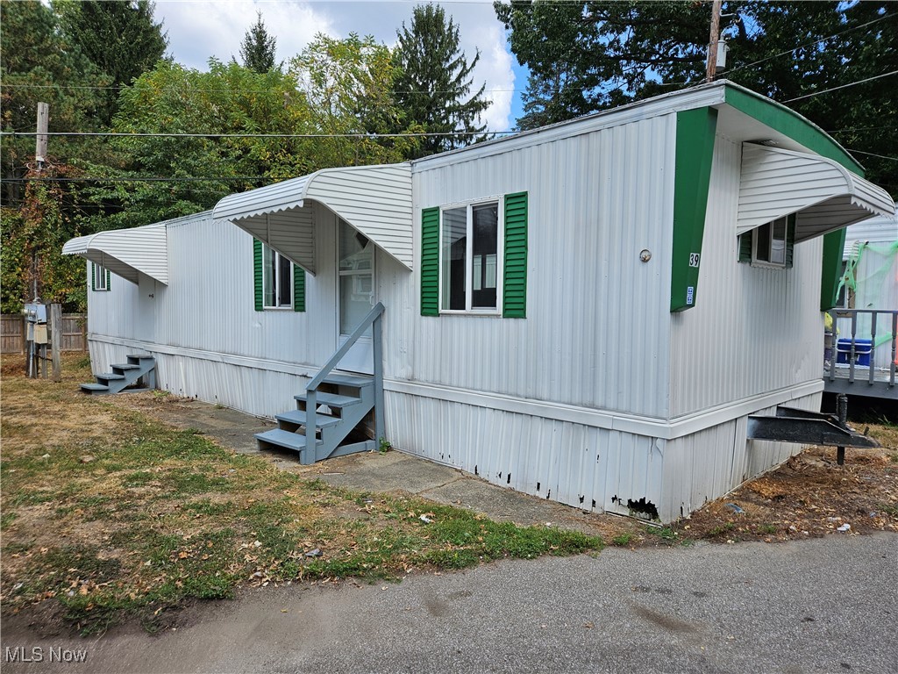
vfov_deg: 58.9
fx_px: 597
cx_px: 449
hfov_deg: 73.9
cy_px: 337
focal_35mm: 23
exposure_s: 1/1402
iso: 32
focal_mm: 5.4
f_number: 1.8
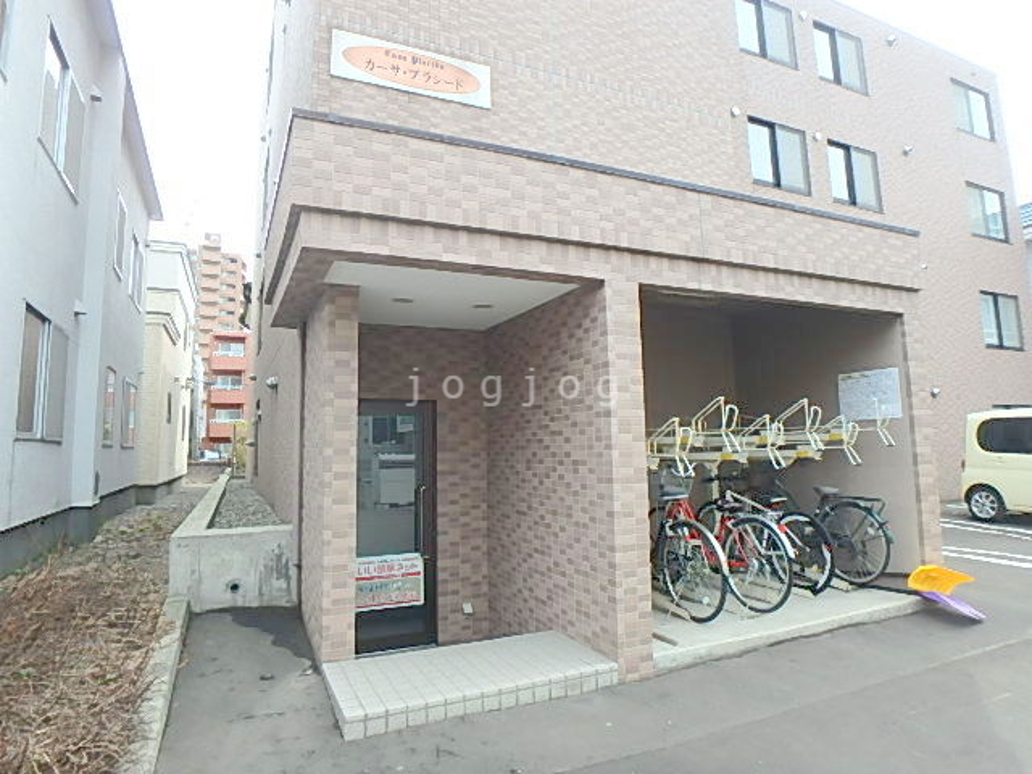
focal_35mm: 21
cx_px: 516
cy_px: 387
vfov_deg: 63.4
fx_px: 626
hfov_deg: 79.0
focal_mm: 3.7
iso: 125
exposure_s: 1/320
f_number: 3.5
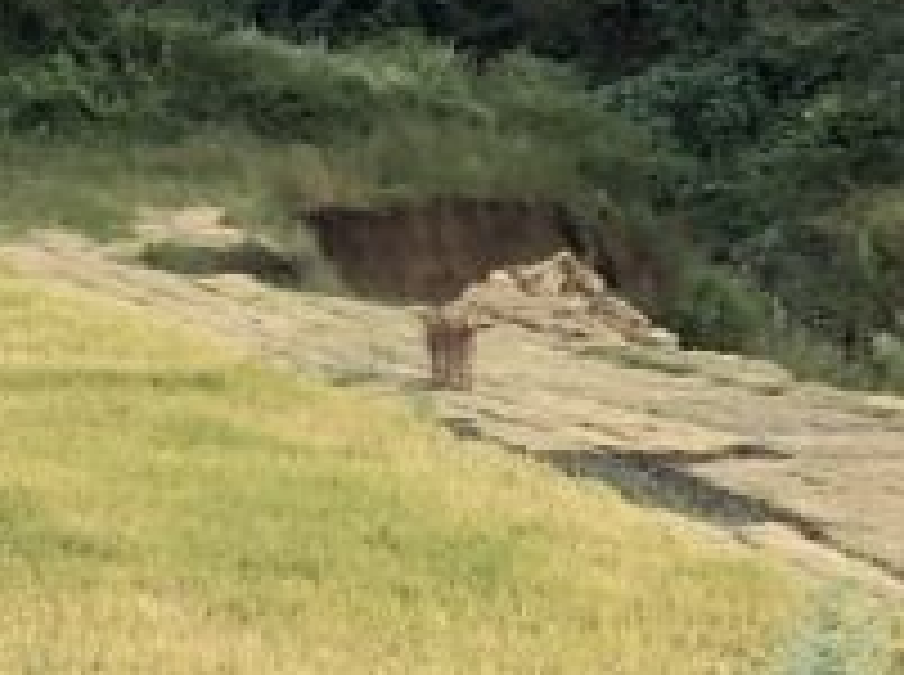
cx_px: -962
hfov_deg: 12.1
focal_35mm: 143
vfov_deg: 10.3
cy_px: 4
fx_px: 3728
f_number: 1.8
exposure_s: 1/177
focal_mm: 3.99
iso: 20
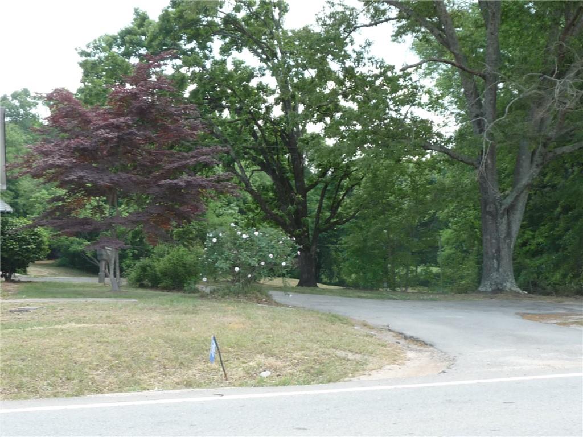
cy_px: 218
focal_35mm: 48
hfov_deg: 39.7
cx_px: 292
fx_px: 808
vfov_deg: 30.3
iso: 100
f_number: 3.4
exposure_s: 1/160
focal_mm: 5
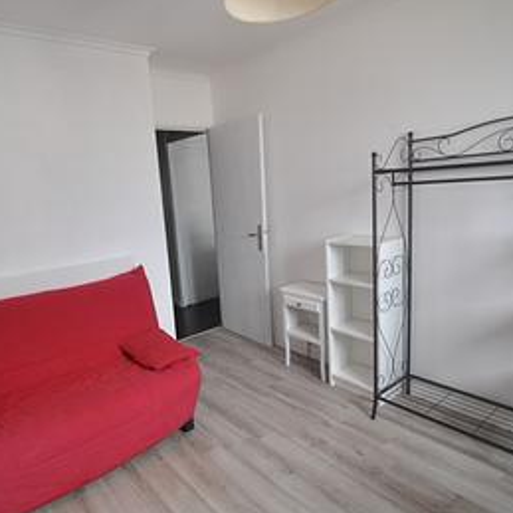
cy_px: 257
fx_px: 363
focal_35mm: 22
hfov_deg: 70.2
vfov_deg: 70.5
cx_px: 226
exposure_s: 1/40
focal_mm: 11
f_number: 2.8
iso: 400
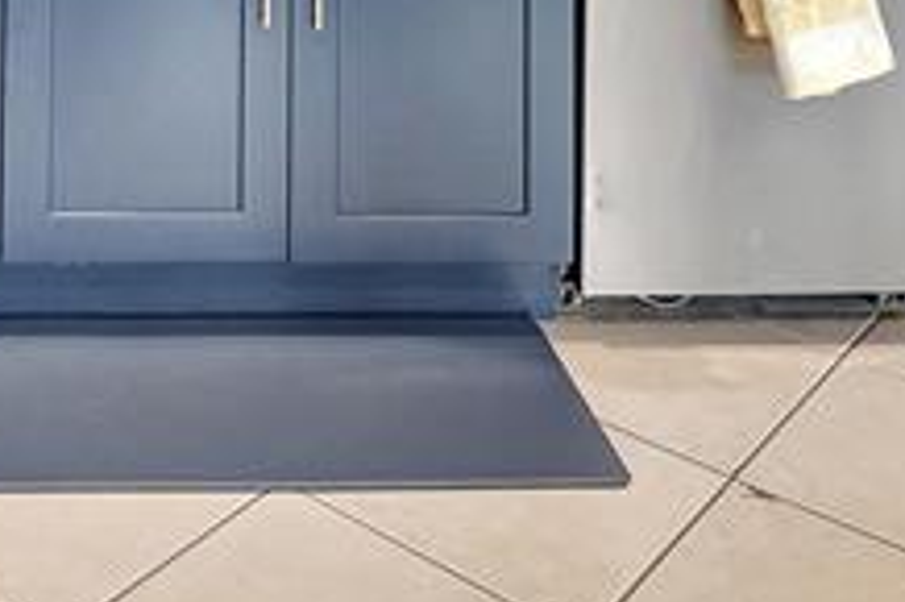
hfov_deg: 34.7
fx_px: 1382
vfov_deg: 19.9
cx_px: 137
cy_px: -394
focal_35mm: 55
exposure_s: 1/2.5
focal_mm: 10
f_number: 8
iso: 640
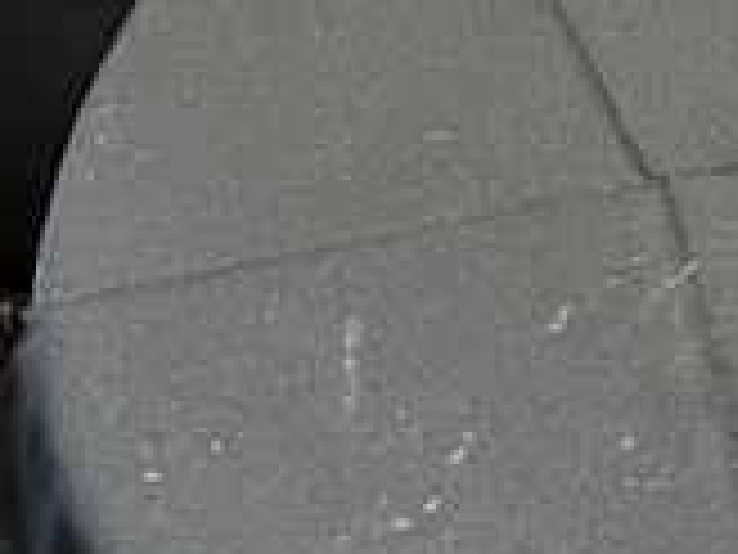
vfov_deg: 8.7
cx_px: 1719
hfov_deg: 10.6
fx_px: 3454
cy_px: -540
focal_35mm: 162
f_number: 1.6
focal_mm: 5.1
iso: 500
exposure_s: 1/60
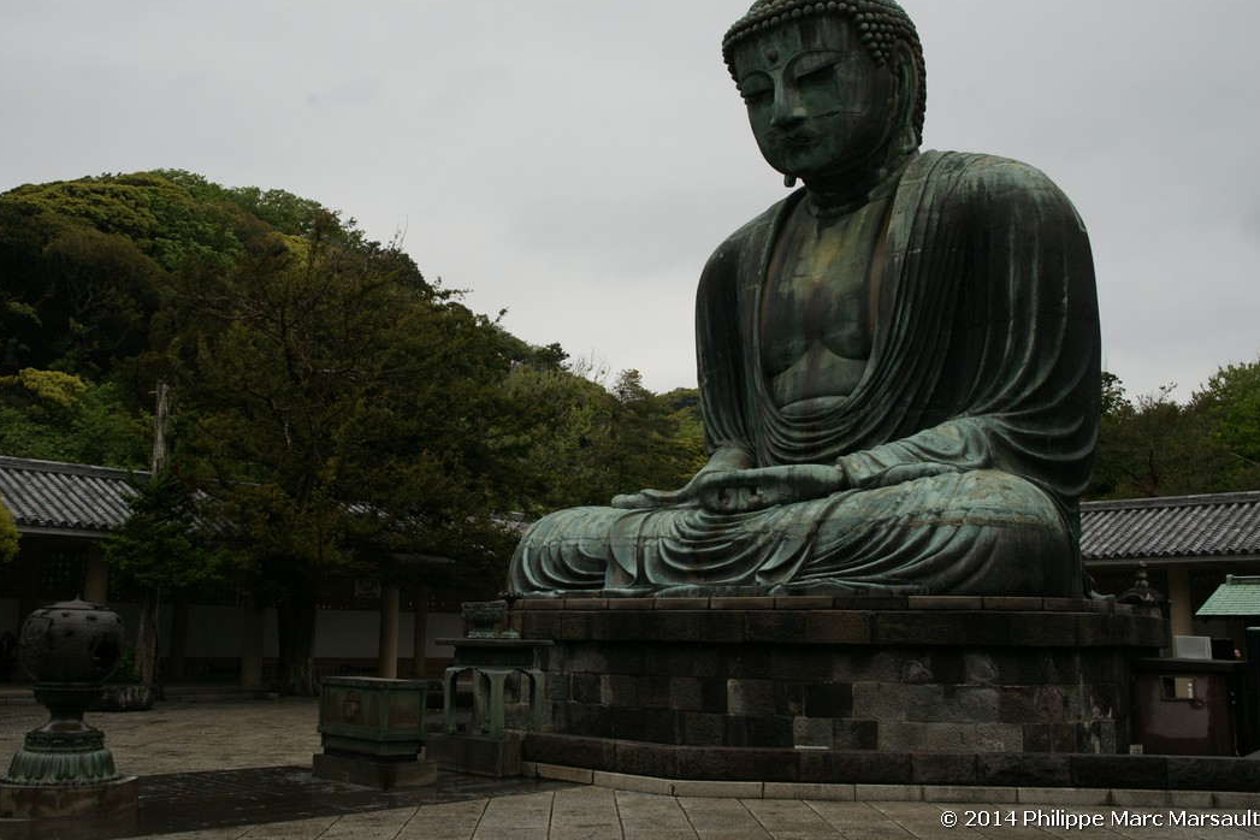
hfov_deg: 57.2
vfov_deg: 40.0
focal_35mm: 33
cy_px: 397
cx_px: 601
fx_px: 1155
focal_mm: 30
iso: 400
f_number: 11
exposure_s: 1/160
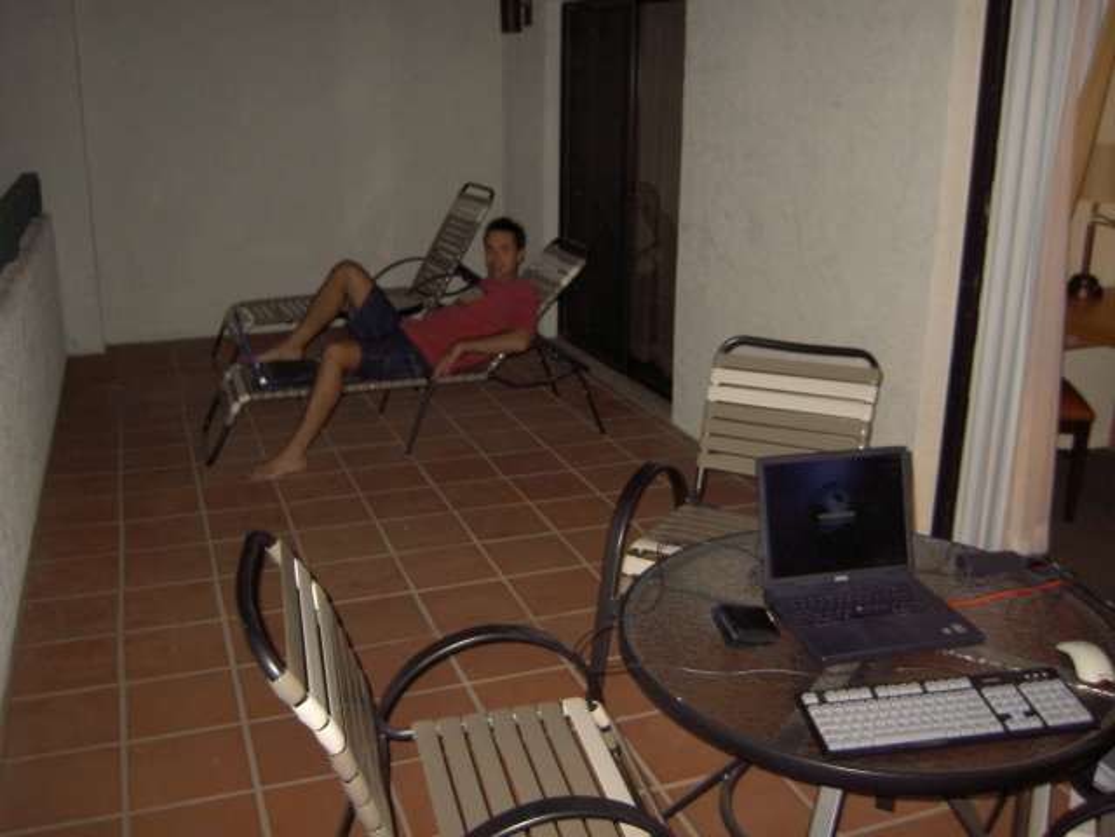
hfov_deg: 54.0
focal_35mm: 34
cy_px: 418
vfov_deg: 41.8
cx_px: 558
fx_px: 1095
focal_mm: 5.6
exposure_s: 1/60
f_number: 2.8
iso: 100
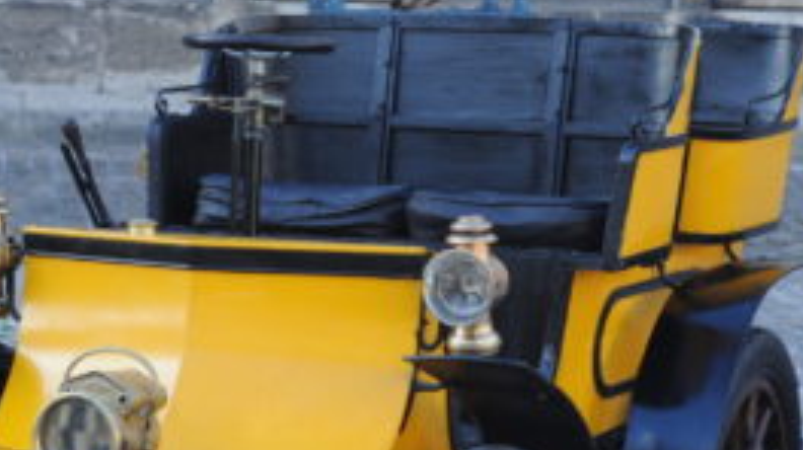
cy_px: 417
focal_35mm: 124
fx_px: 2638
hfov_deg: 17.3
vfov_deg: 9.7
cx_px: 306
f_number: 5.6
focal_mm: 50
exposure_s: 1/640
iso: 800
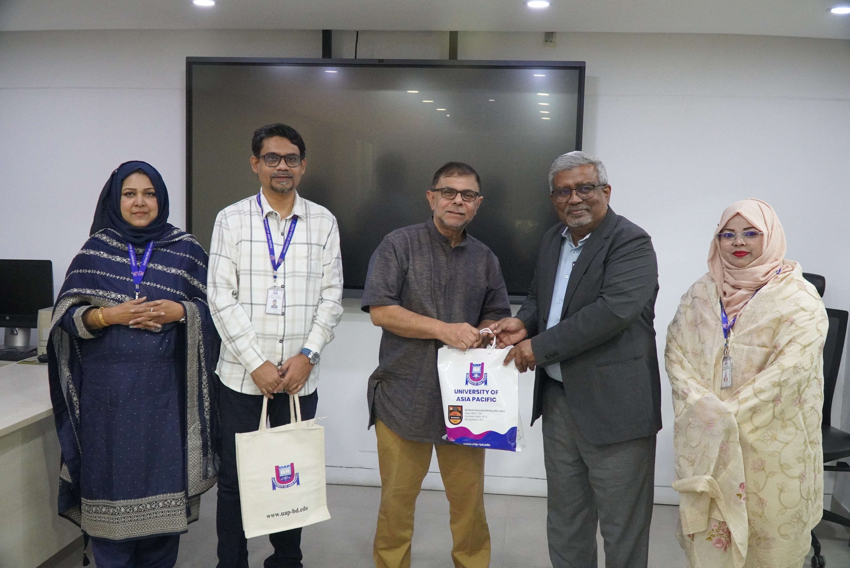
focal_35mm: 34
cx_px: 425
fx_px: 815
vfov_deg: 38.4
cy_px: 284
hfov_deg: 55.1
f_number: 4
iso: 6400
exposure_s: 1/125
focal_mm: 23
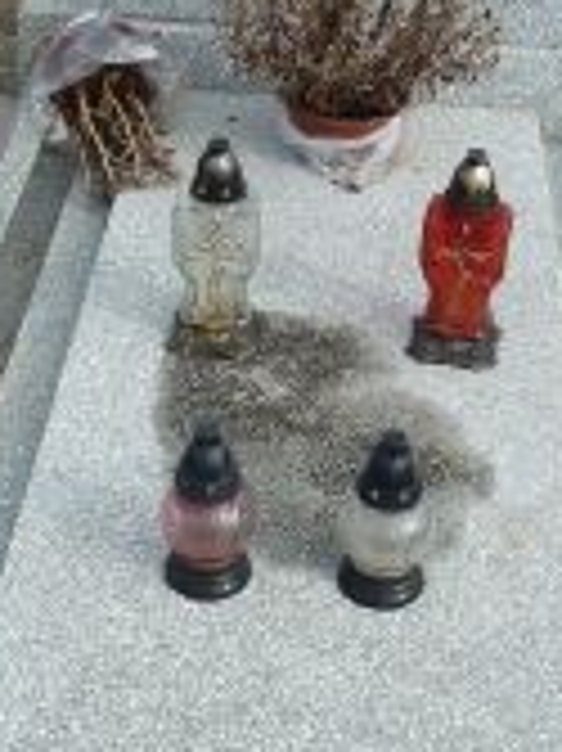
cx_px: 337
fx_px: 1561
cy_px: 266
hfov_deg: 20.4
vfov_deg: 26.9
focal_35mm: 72
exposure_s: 1/400
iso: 80
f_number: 4
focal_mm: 4.1
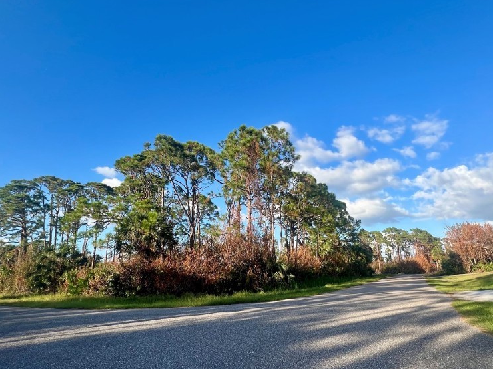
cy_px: 217
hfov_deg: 87.7
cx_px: 254
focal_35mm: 18
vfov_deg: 71.0
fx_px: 256
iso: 32
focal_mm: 1.57
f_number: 1.8
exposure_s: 1/840
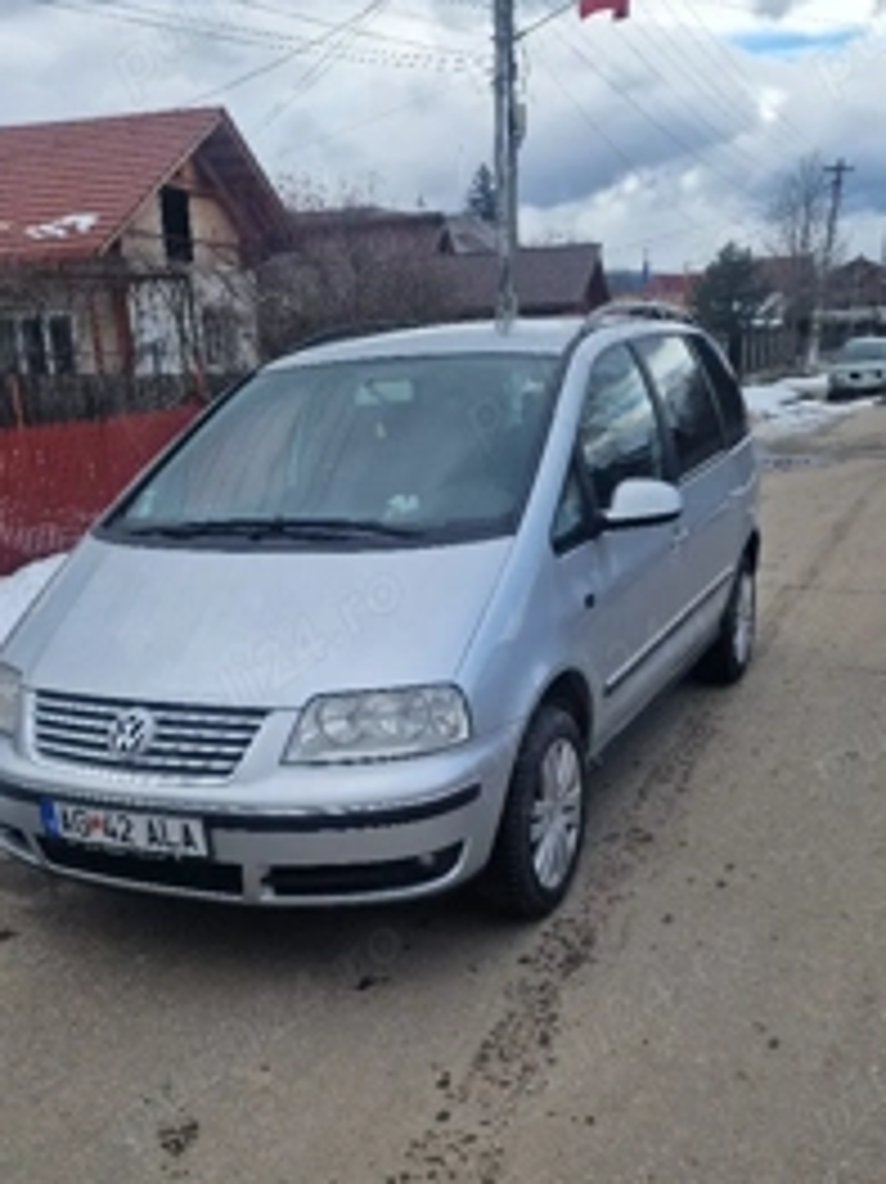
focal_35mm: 35
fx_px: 1195
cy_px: 734
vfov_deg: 52.1
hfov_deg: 40.5
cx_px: 346
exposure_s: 1/263
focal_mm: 6.4
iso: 50
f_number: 1.8
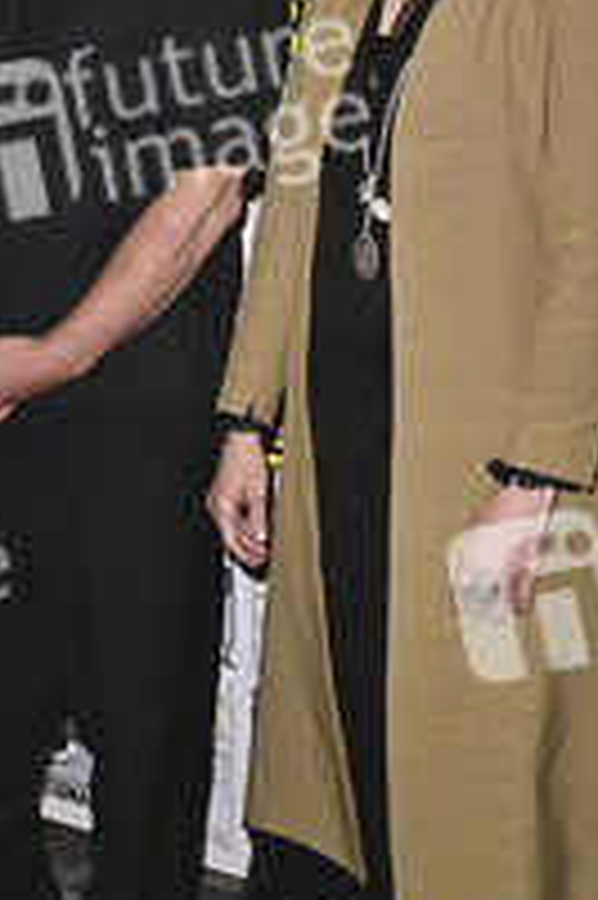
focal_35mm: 74
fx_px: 1847
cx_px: 270
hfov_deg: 18.4
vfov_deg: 27.3
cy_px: 351
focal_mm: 37
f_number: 4.5
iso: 1600
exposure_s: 1/320
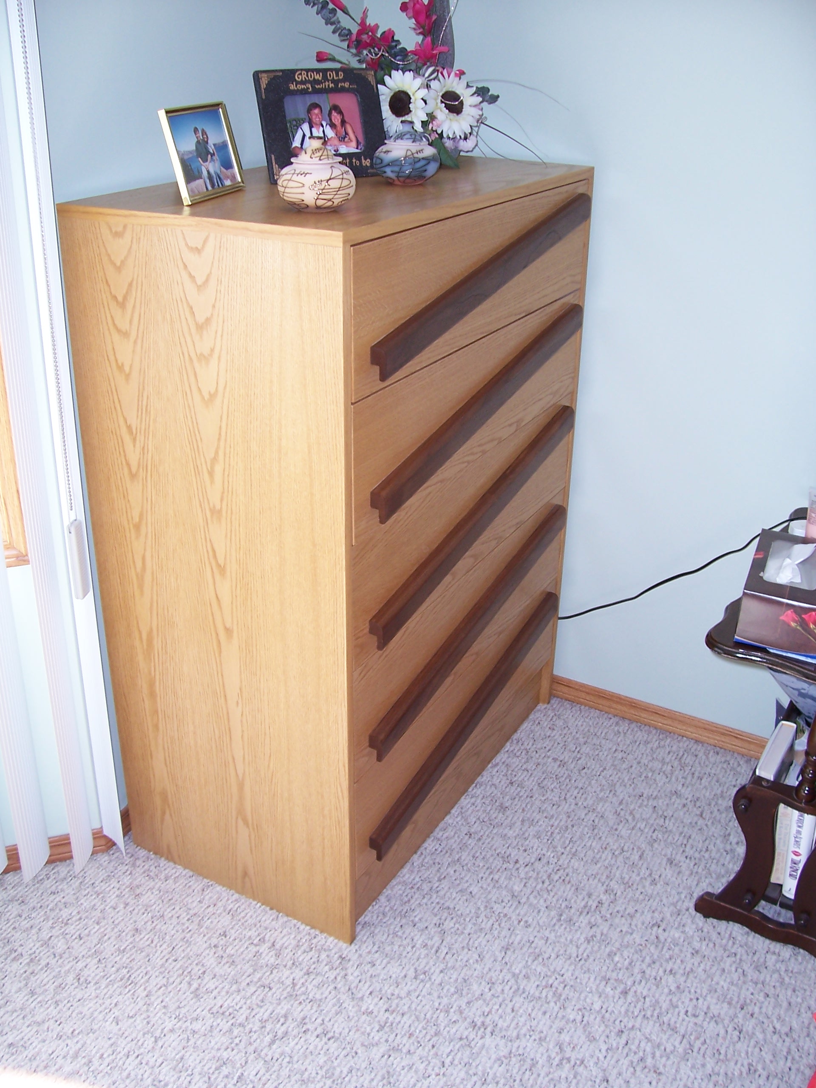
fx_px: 1069
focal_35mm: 34
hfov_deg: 41.8
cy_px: 544
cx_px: 408
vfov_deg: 54.0
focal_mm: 5.6
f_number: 2.7
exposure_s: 1/60
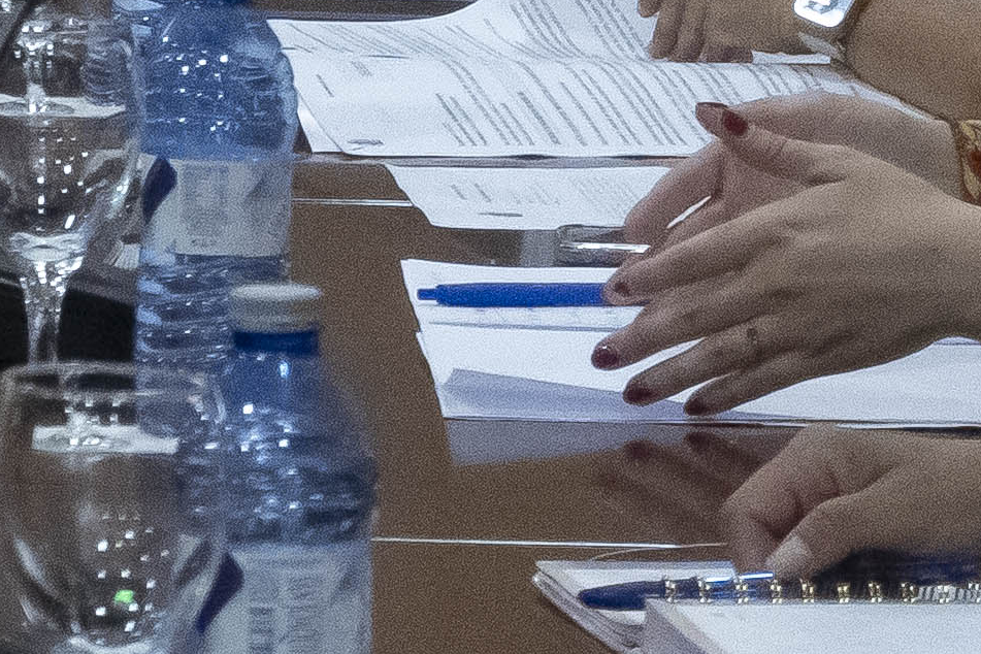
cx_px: -1753
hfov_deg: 4.5
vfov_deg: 3.1
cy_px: -1020
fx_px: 11962
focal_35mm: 439
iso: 6400
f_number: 6.3
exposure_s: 1/200
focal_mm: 50
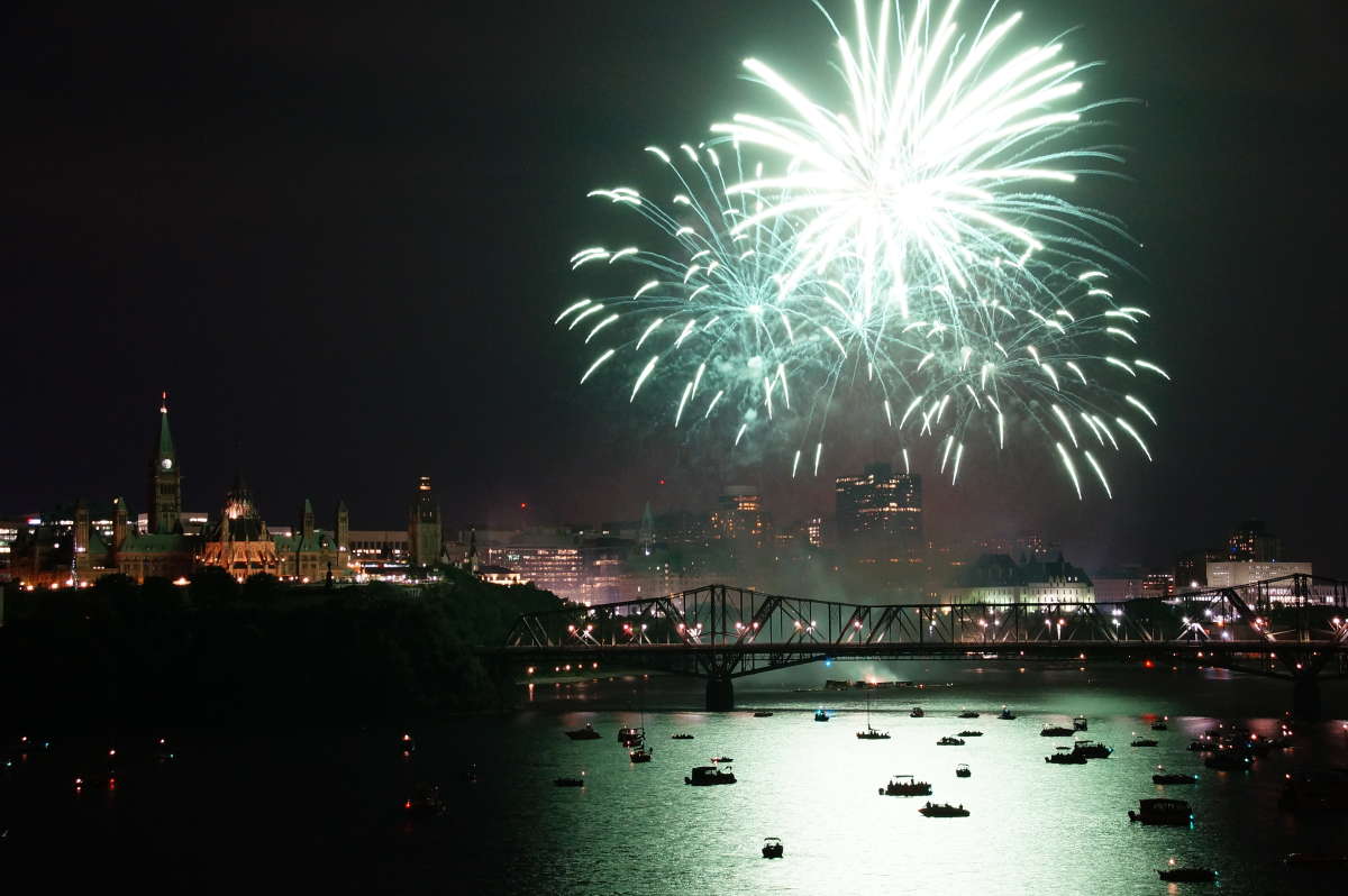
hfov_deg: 29.9
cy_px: 448
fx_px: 2525
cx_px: 674
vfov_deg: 20.1
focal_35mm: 68
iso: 800
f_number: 9
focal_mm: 45
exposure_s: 1.6
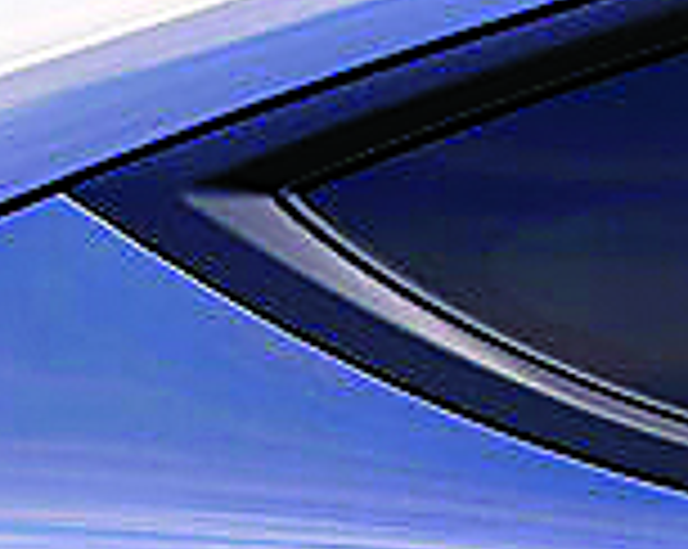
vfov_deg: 1.6
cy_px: 745
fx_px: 19665
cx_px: -1461
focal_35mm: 967
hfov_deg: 2.0
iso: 160
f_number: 2.8
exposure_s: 1/1000
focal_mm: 154
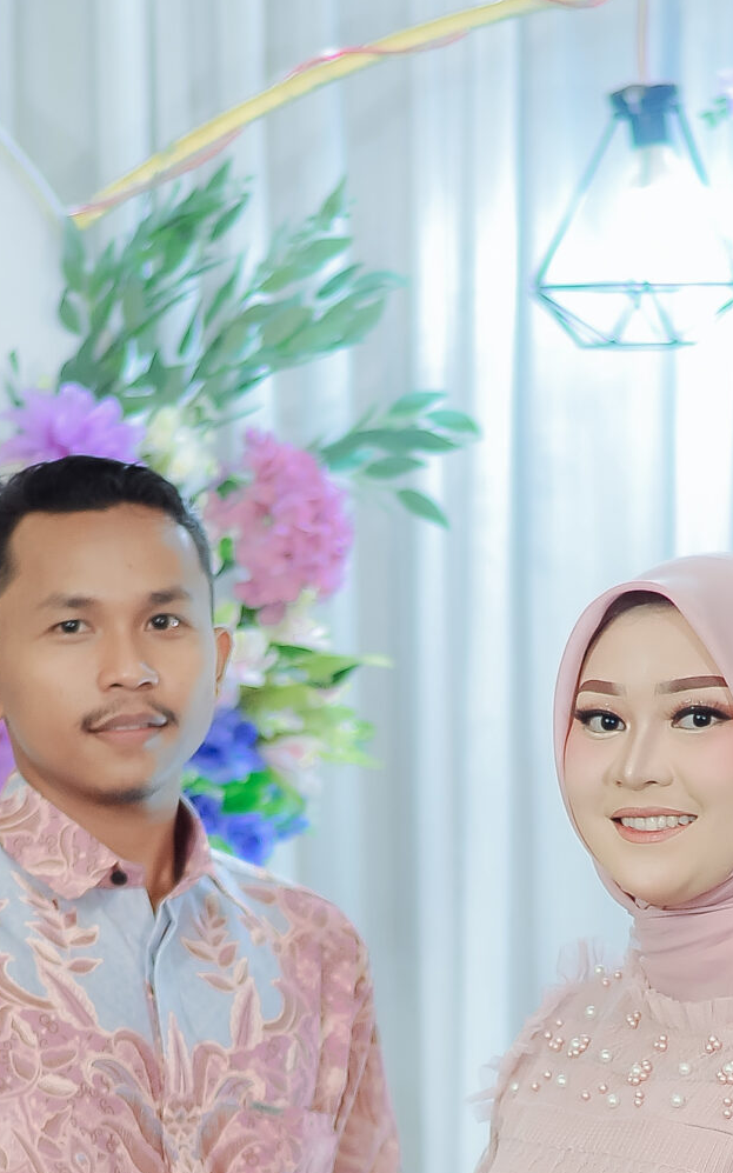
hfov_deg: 6.7
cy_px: 1144
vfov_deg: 10.6
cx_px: 455
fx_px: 6266
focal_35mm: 196
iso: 320
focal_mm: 50
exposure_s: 1/80
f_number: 1.8
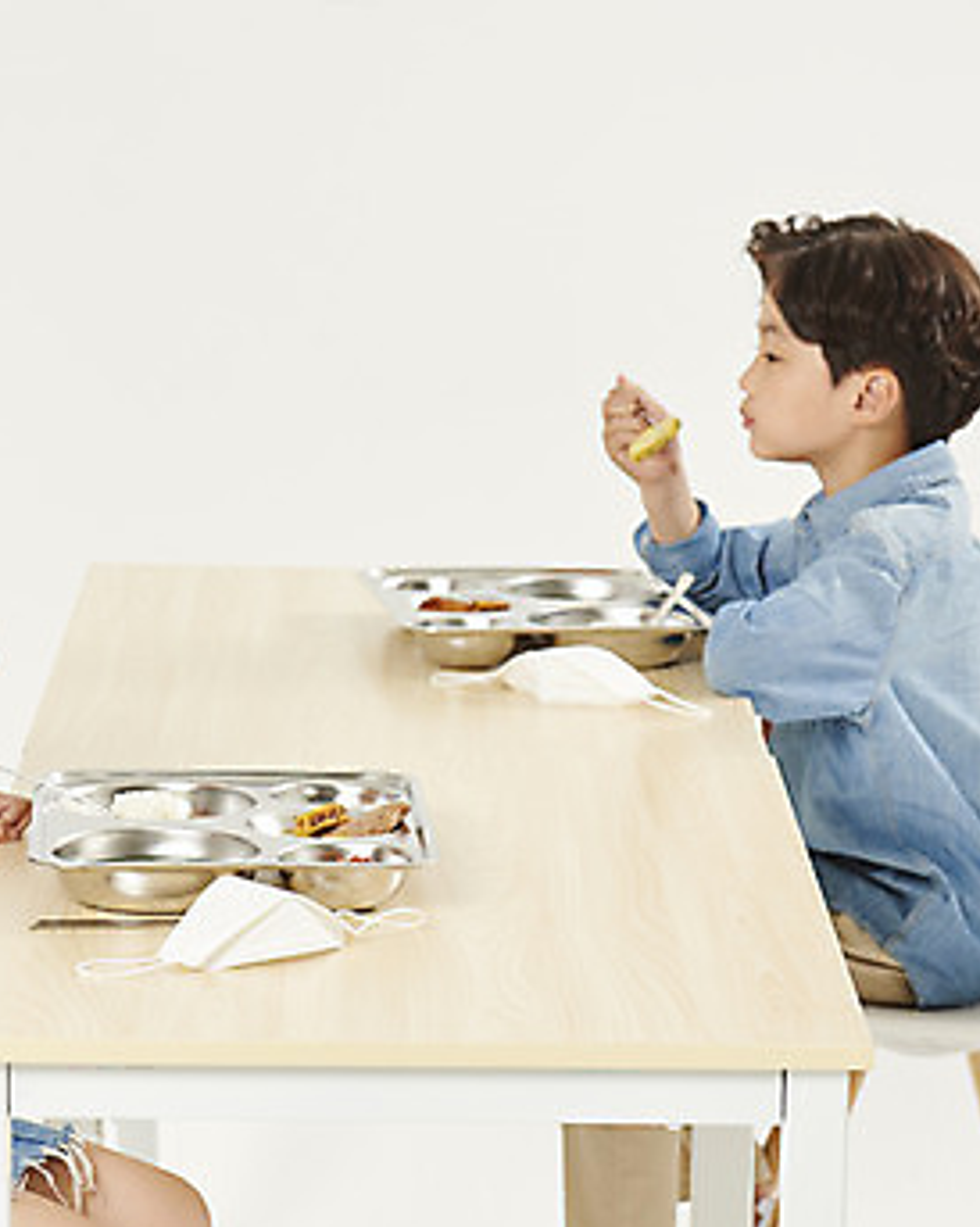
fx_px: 5661
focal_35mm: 156
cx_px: 338
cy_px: 676
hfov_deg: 9.9
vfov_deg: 12.4
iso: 125
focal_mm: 95
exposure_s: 1/125
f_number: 8
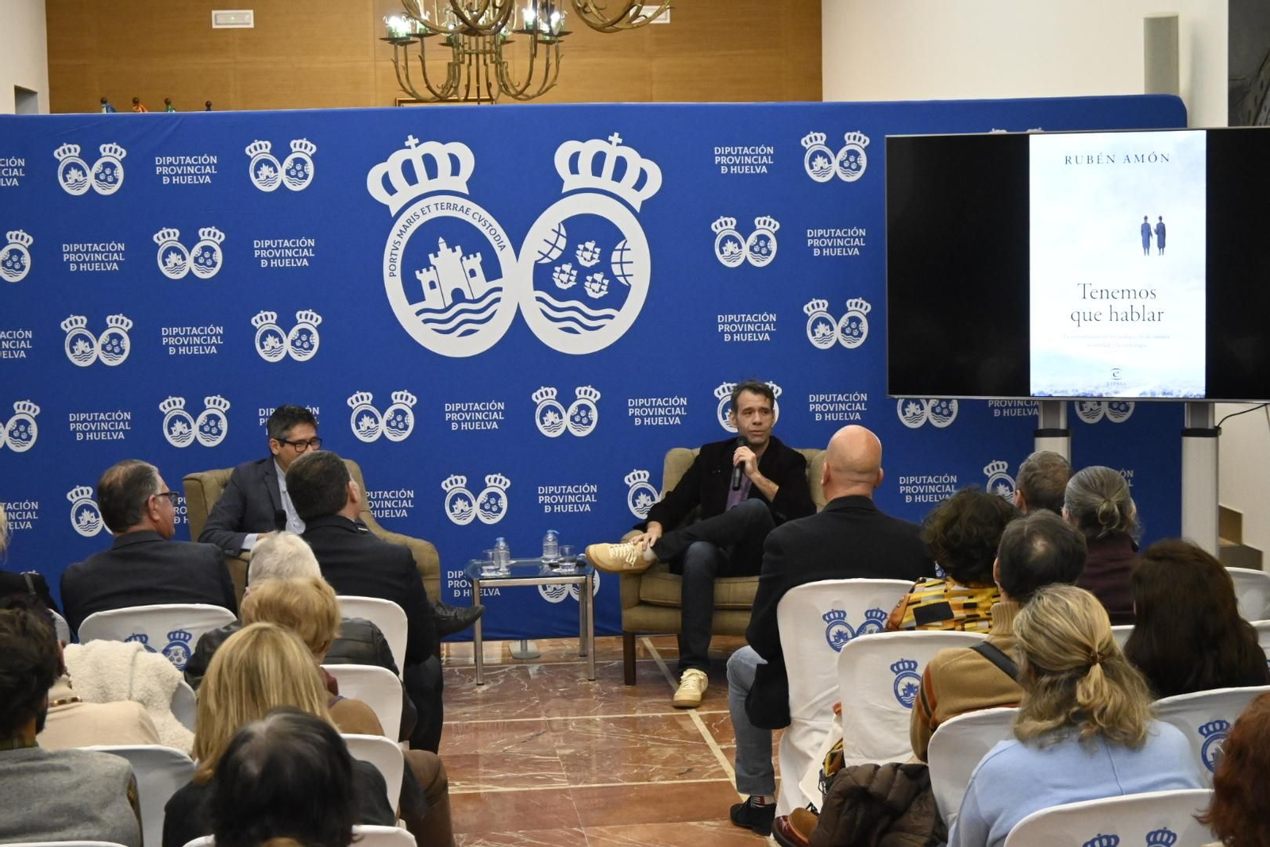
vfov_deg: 19.3
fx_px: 2487
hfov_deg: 28.6
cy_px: 424
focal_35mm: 70
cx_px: 635
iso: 6400
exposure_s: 1/160
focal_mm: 47
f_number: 6
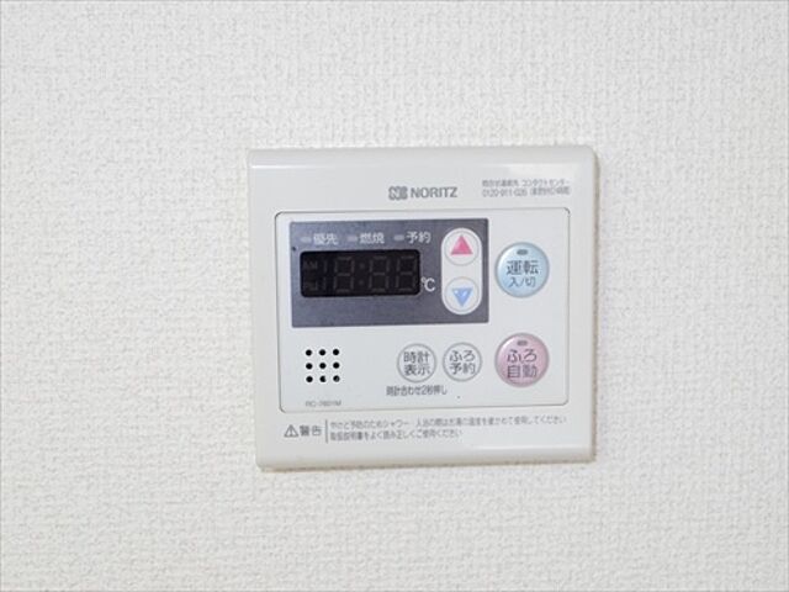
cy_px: 296
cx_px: 394
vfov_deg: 27.0
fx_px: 1231
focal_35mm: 54
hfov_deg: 35.5
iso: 1000
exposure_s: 1/40
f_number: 4
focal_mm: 11.7
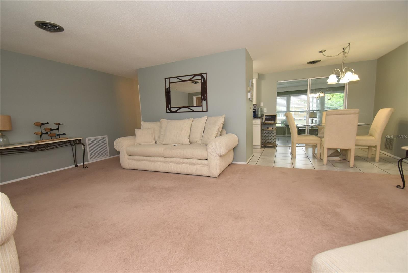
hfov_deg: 100.4
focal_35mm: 15
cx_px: 204
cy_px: 136
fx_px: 170
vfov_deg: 77.4
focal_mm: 10
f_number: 4.5
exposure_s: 1/80
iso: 800
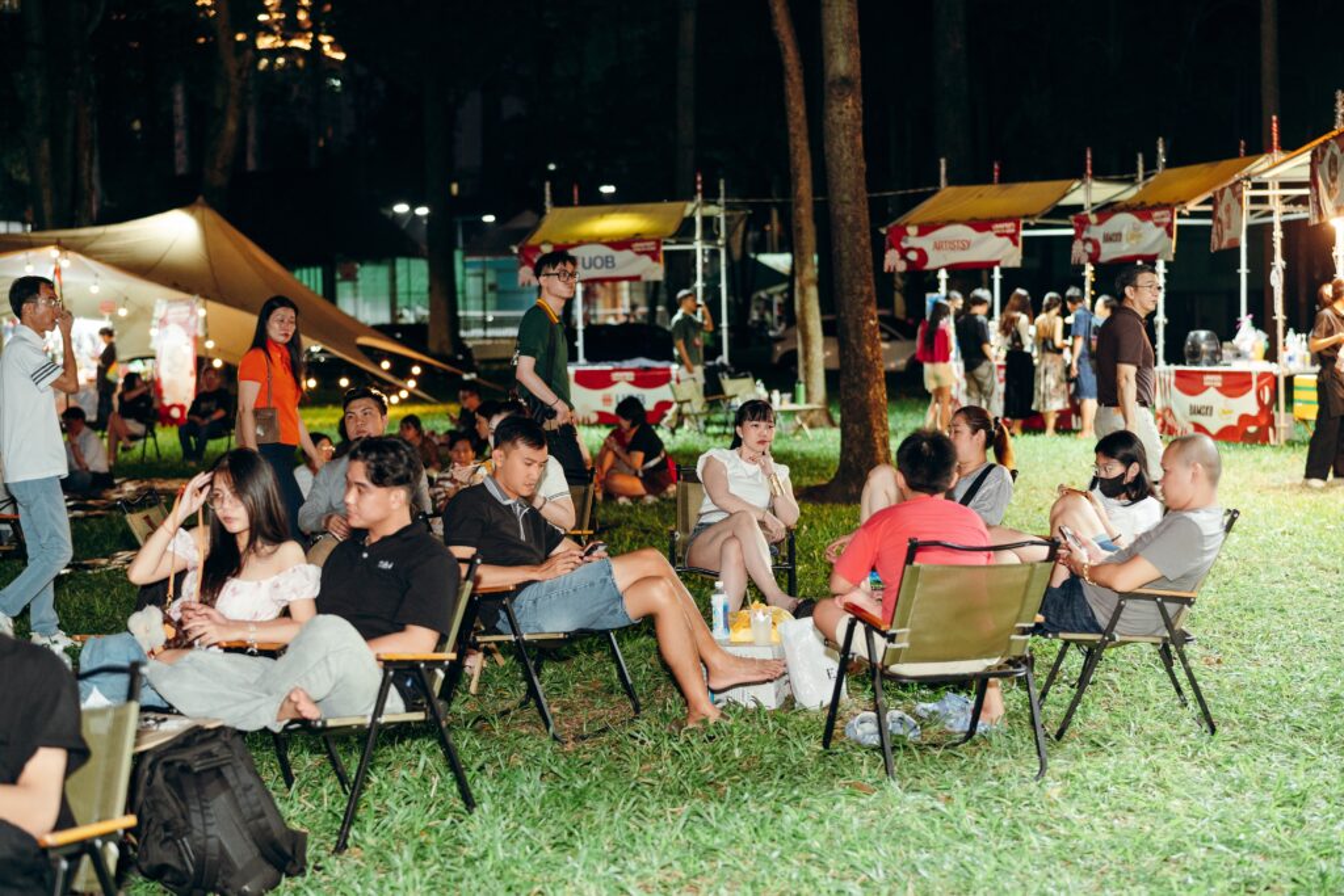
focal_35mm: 50
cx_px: 672
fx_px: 1867
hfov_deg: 39.6
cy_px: 448
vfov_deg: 27.0
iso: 2000
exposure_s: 1/125
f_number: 2
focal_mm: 50
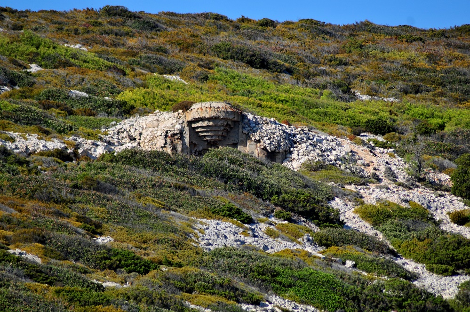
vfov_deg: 3.7
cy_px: 156
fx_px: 4889
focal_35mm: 375
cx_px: 235
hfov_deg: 5.5
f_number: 5
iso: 250
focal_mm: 250
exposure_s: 1/1000
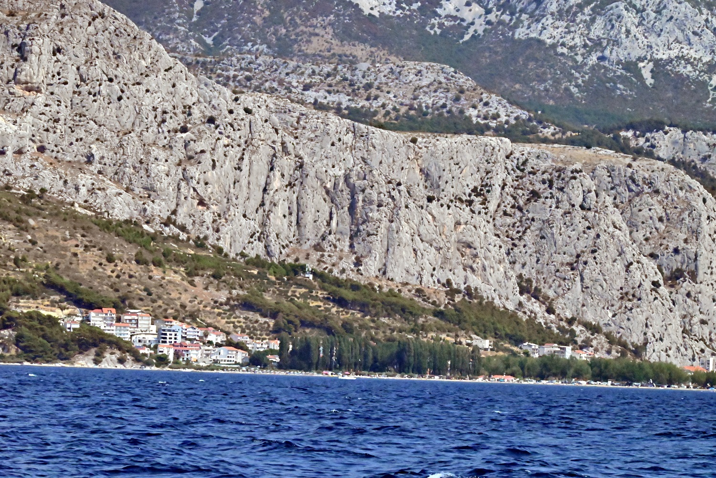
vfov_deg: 6.2
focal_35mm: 220
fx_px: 4377
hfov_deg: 9.4
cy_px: 239
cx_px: 358
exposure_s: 1/8000
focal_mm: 220
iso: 20000
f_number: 29
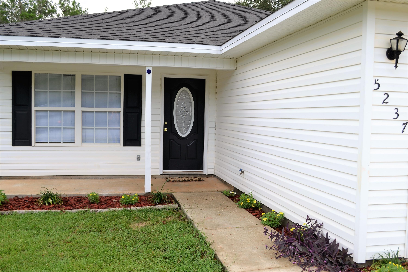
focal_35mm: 36
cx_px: 204
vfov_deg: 36.9
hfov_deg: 53.1
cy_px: 136
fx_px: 408
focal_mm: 24
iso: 100
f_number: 5.6
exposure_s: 1/125
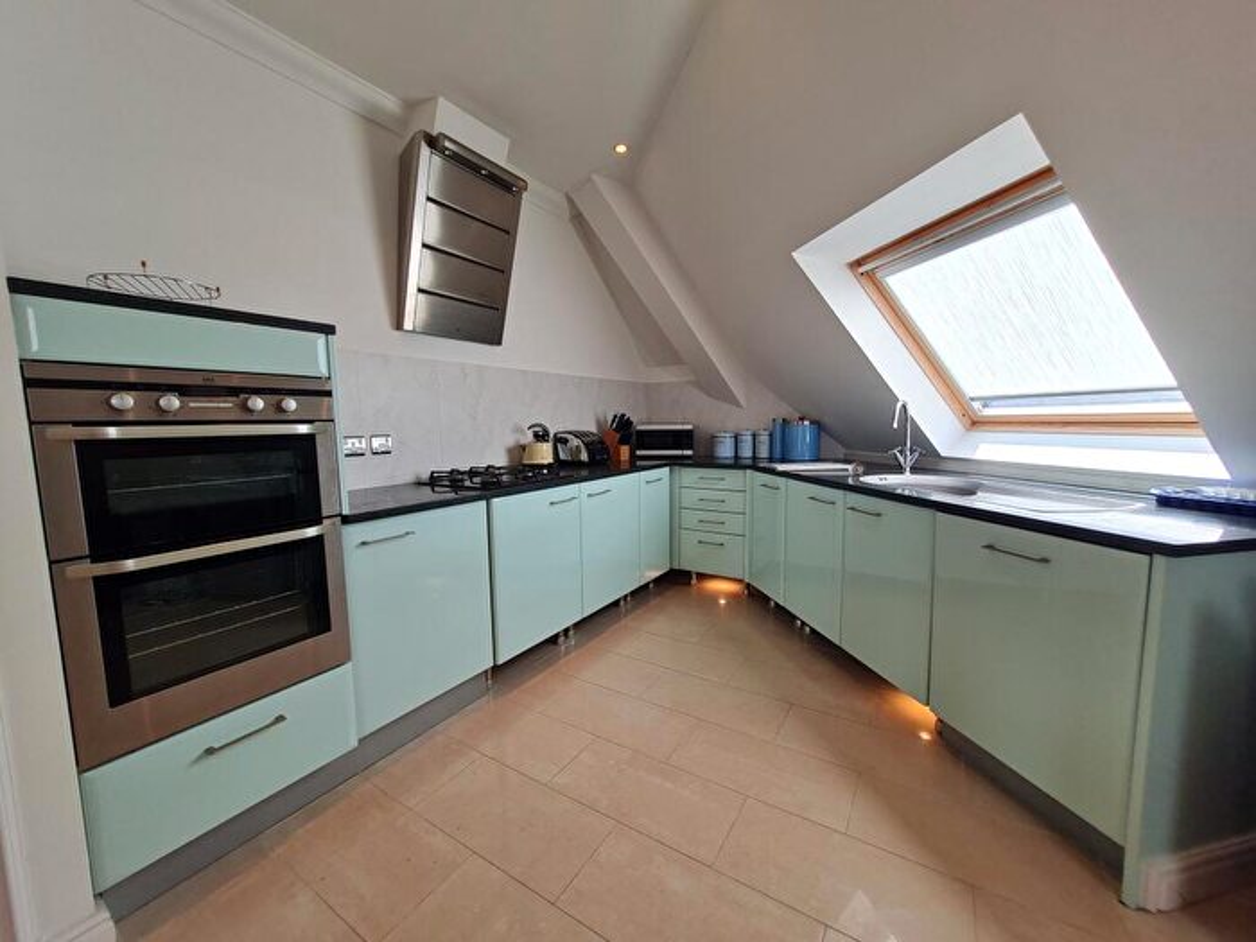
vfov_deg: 89.9
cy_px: 471
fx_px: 472
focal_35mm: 13
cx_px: 628
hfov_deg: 106.2
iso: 50
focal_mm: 1.74
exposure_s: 1/124
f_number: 2.2
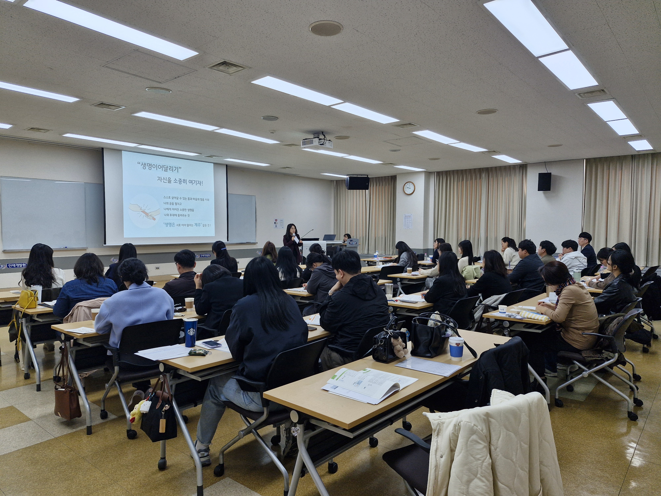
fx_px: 439
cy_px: 248
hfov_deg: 73.9
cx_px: 330
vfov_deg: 58.9
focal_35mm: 23
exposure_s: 1/120
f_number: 1.8
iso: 64
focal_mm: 5.54
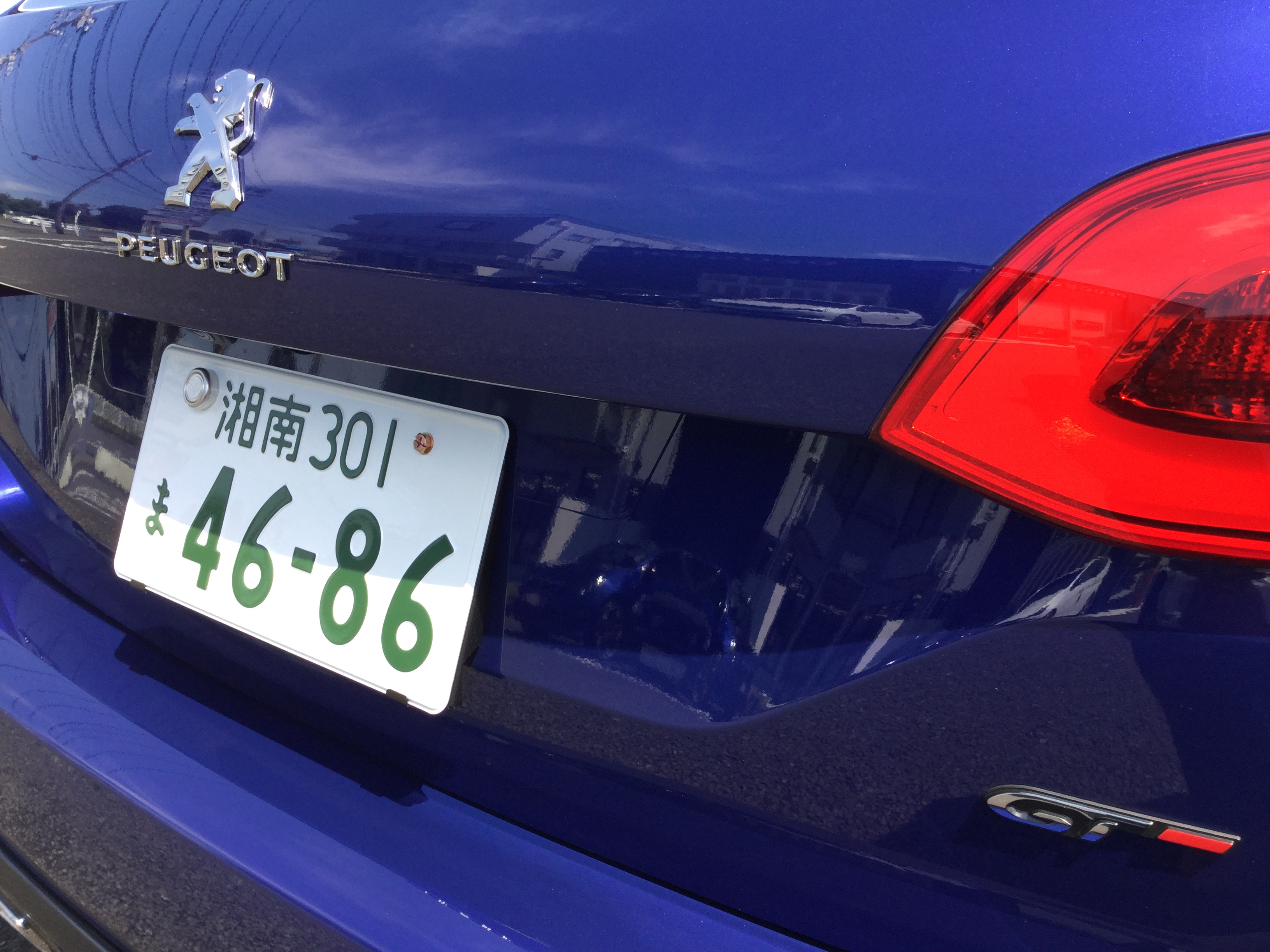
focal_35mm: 31
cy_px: 476
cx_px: 635
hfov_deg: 58.4
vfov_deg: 45.4
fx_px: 1137
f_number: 2.4
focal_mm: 3.3
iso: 25
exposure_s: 1/339
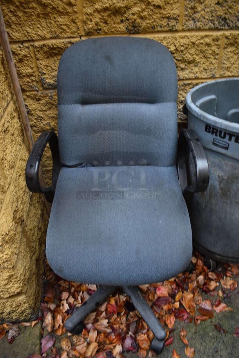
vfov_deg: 67.3
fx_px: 268
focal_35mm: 27
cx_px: 120
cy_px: 179
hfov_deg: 48.0
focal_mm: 18
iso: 800
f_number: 3.5
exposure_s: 1/125
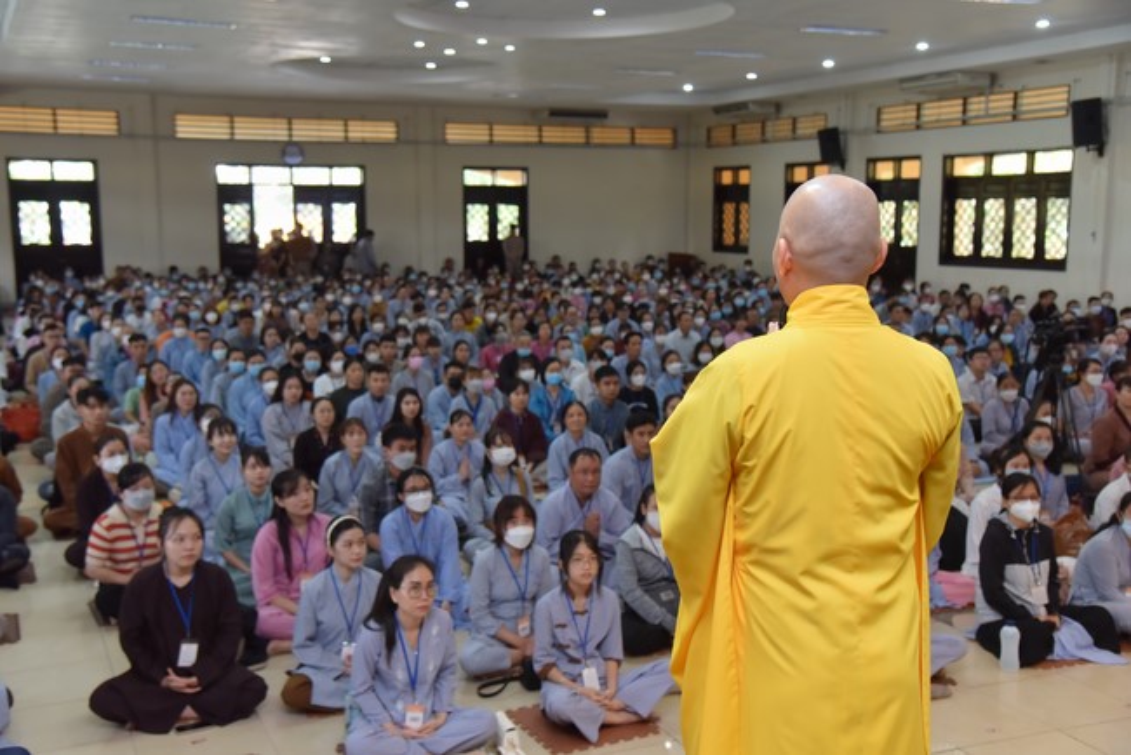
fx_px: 1383
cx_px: 566
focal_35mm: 44
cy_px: 378
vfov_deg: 30.5
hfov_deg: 44.5
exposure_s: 1/125
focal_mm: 44
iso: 1250
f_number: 5
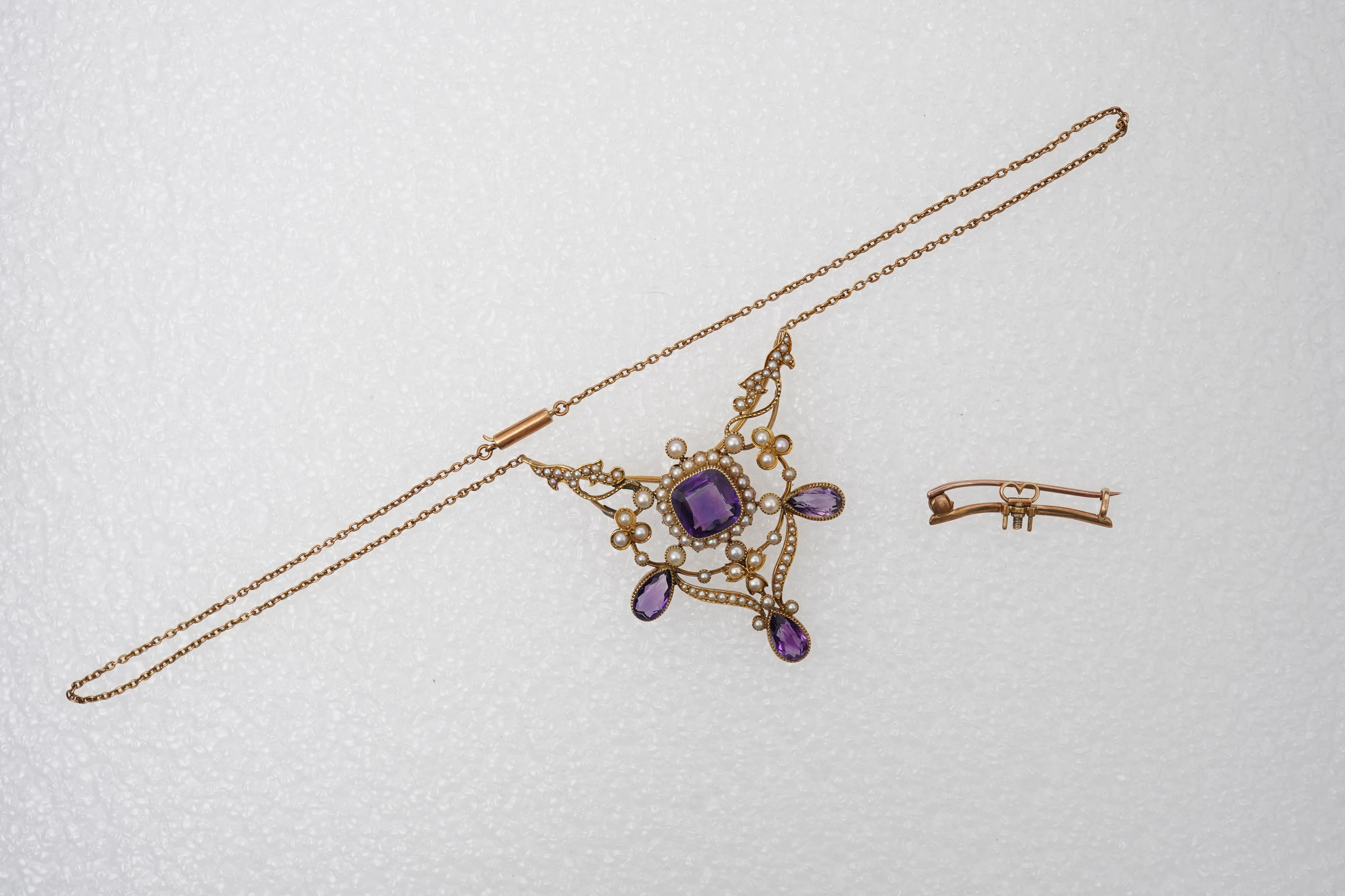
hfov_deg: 43.6
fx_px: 1681
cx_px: 672
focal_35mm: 45
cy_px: 448
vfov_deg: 29.9
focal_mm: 30
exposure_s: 1/100
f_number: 20
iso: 500
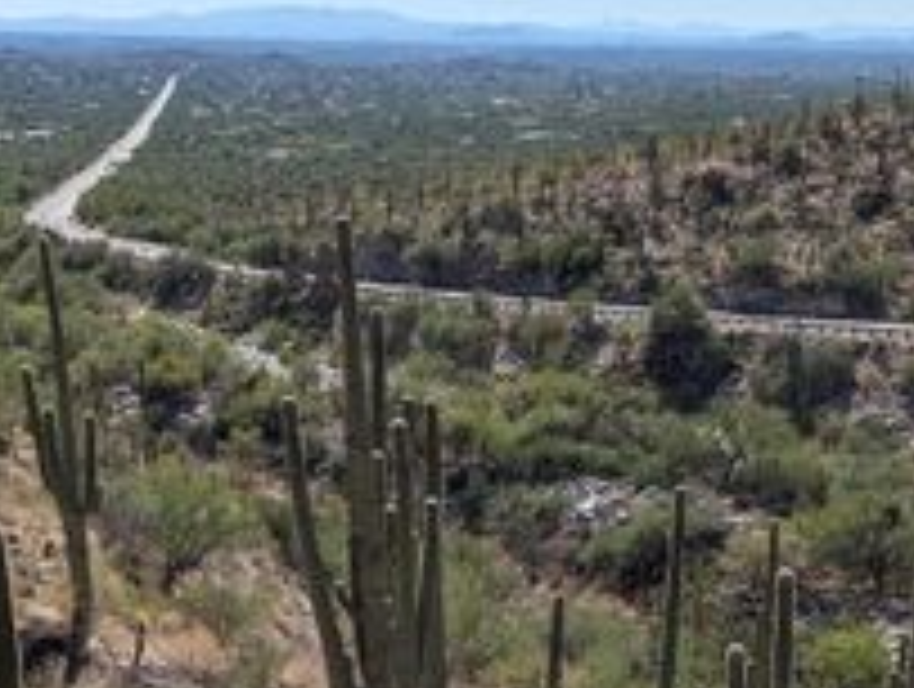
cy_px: 764
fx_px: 1561
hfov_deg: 32.6
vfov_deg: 23.3
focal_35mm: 59
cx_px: 468
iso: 47
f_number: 1.85
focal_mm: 6.81
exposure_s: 1/2899
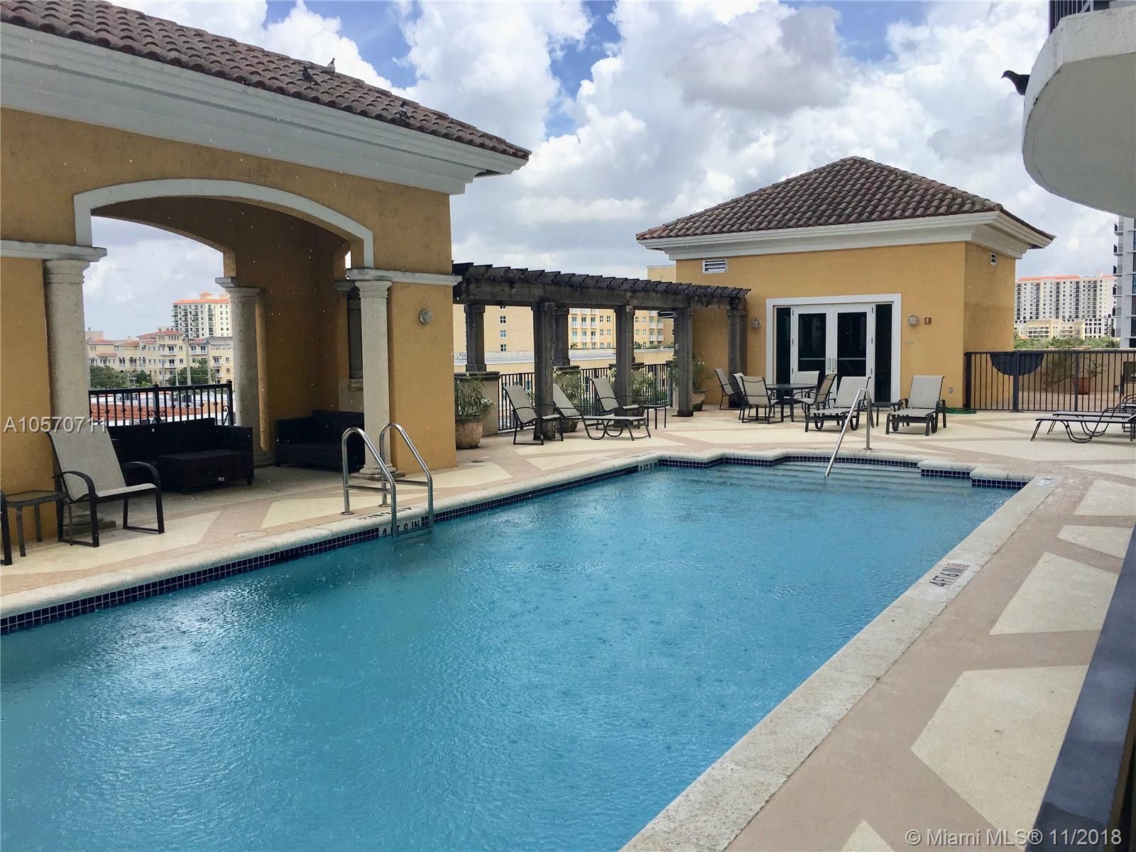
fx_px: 952
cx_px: 568
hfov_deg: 61.7
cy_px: 426
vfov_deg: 48.2
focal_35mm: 29
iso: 25
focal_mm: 4.15
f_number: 2.2
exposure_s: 1/1972
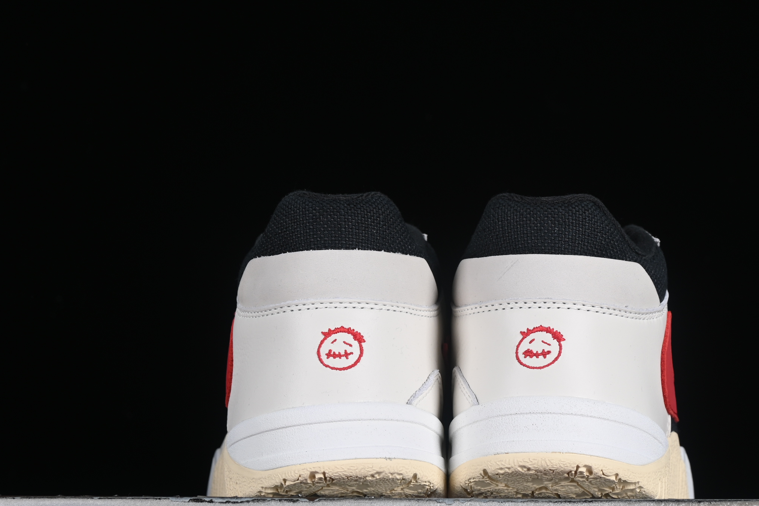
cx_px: 459
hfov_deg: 19.8
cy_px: 287
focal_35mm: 103
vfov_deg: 13.3
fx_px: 2171
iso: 160
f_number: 8
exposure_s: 1/80
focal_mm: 50
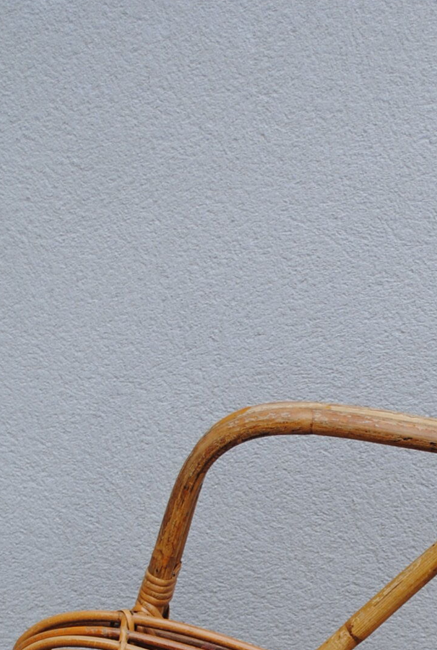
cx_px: 460
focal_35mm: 130
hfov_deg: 10.5
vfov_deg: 15.0
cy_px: 838
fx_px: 2355
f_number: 5.6
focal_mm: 32
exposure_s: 1/125
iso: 100
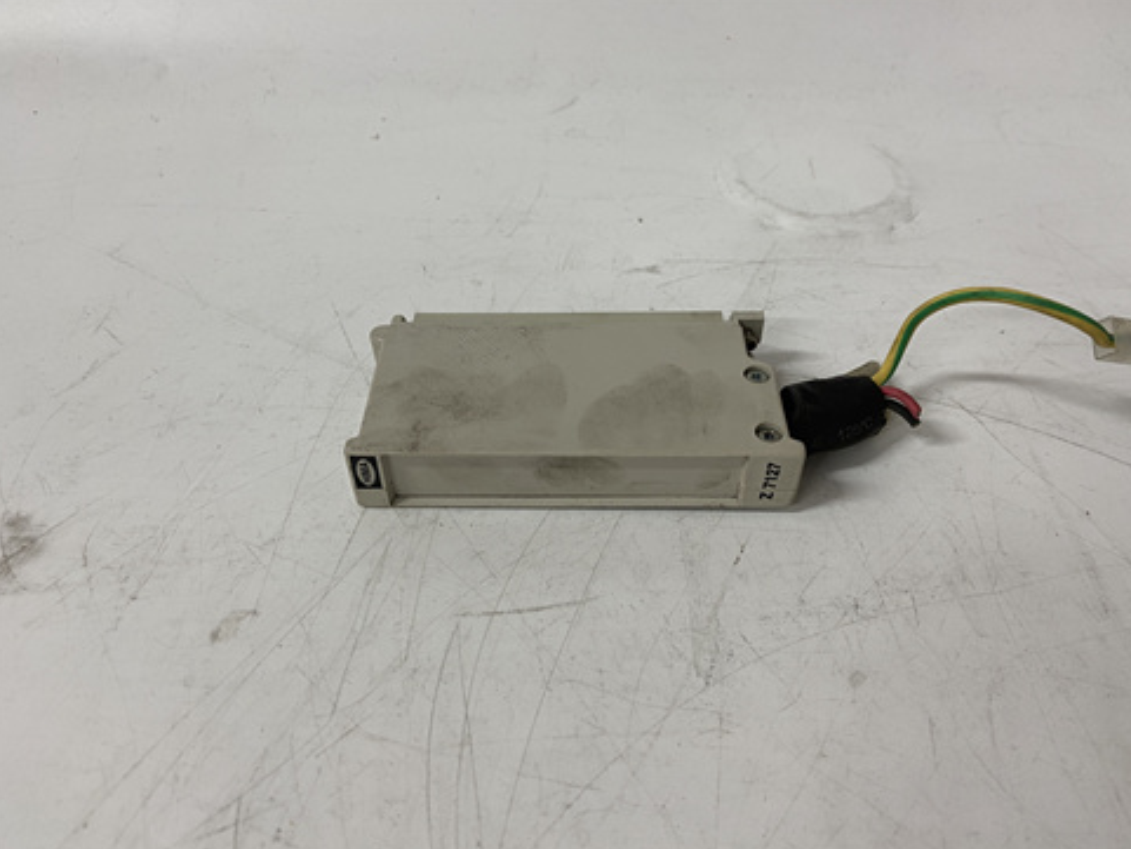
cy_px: 432
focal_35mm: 27
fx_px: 882
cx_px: 576
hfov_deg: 65.3
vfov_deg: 51.4
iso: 64
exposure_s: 1/50
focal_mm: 4.25
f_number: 1.8
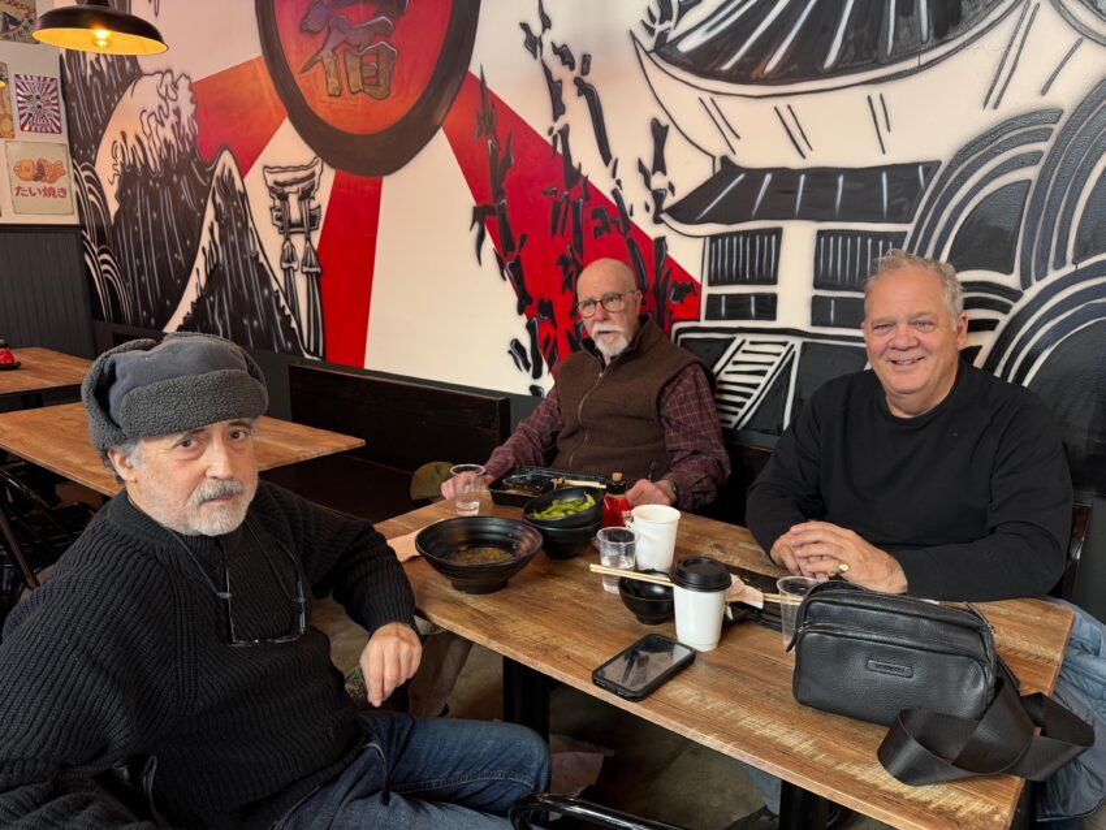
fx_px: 767
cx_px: 553
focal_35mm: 24
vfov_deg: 56.8
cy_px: 415
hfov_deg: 71.6
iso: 160
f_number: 1.78
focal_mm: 6.76
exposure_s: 1/60
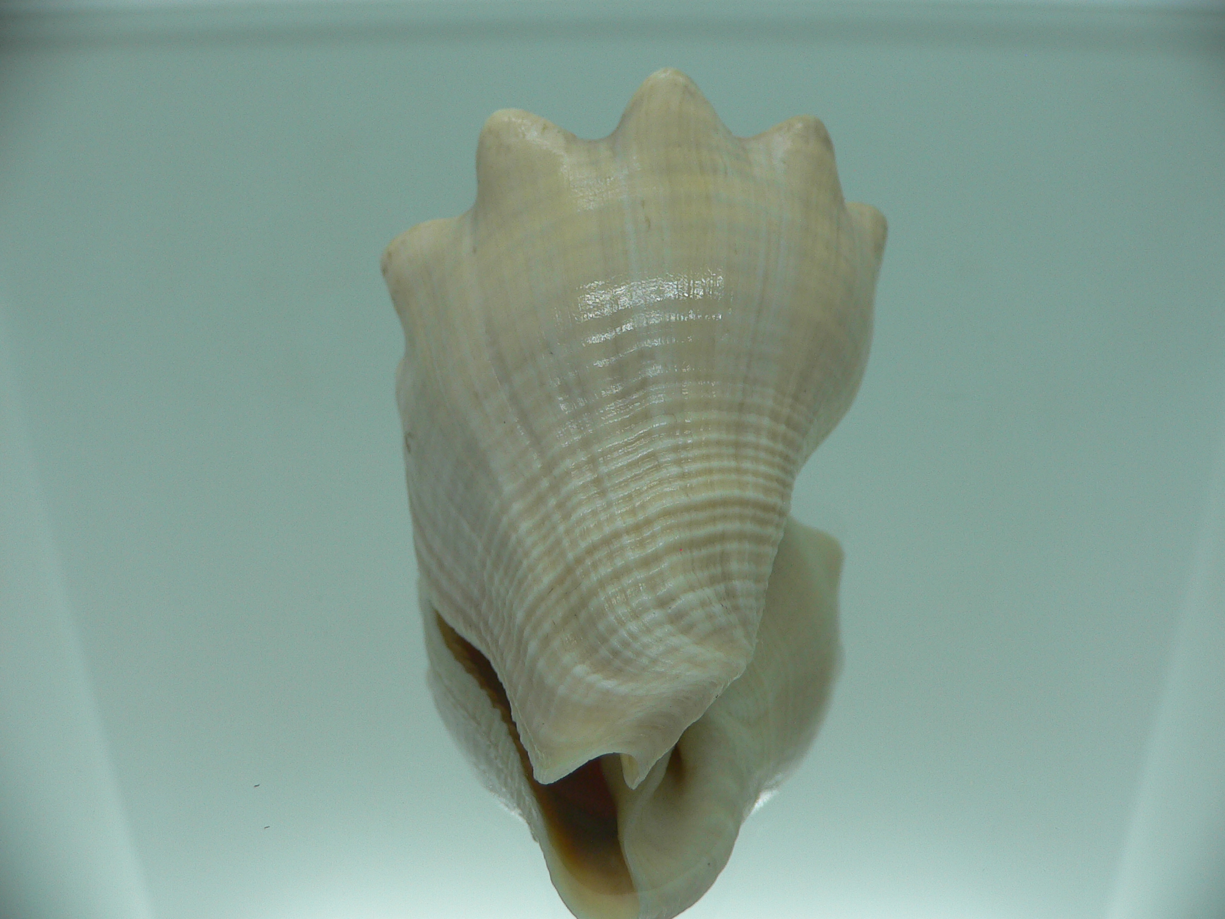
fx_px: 1239
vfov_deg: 40.7
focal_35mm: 35
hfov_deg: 52.6
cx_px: 612
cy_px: 460
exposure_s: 1/80
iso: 80
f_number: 2.8
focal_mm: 4.6
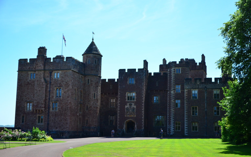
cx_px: 126
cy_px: 83
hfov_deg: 43.5
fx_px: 315
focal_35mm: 46
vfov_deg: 28.0
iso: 1000
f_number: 4.5
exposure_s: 1/4000
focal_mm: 30
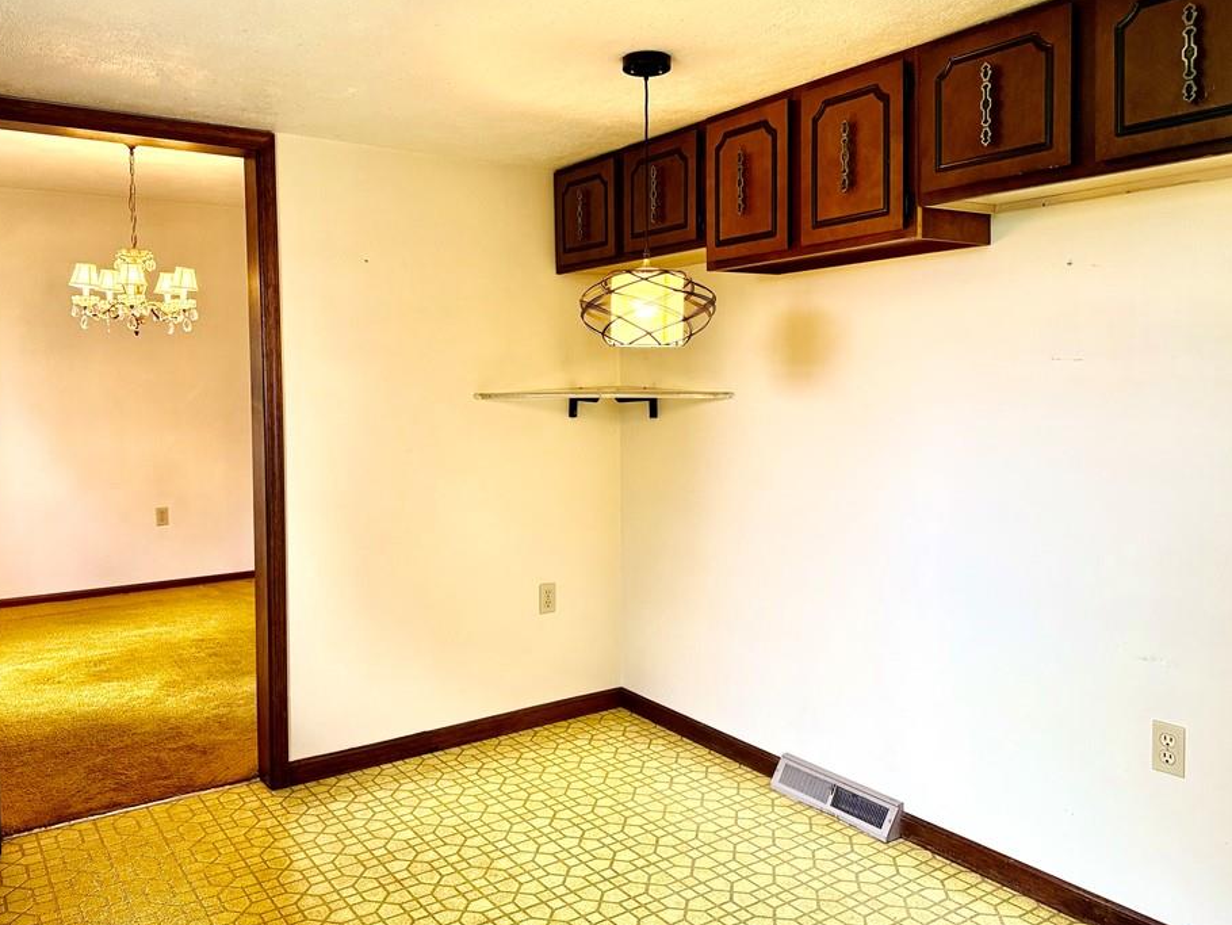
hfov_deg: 65.2
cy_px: 425
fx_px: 961
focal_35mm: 27
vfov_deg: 51.3
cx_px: 565
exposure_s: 1/120
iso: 160
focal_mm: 6.76
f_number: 1.78
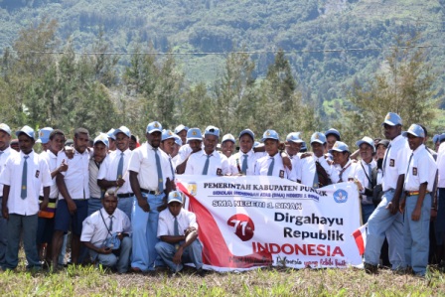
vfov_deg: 14.7
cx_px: 222
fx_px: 1150
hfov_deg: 21.9
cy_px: 148
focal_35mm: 93
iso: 220
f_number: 8
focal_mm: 62
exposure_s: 1/250
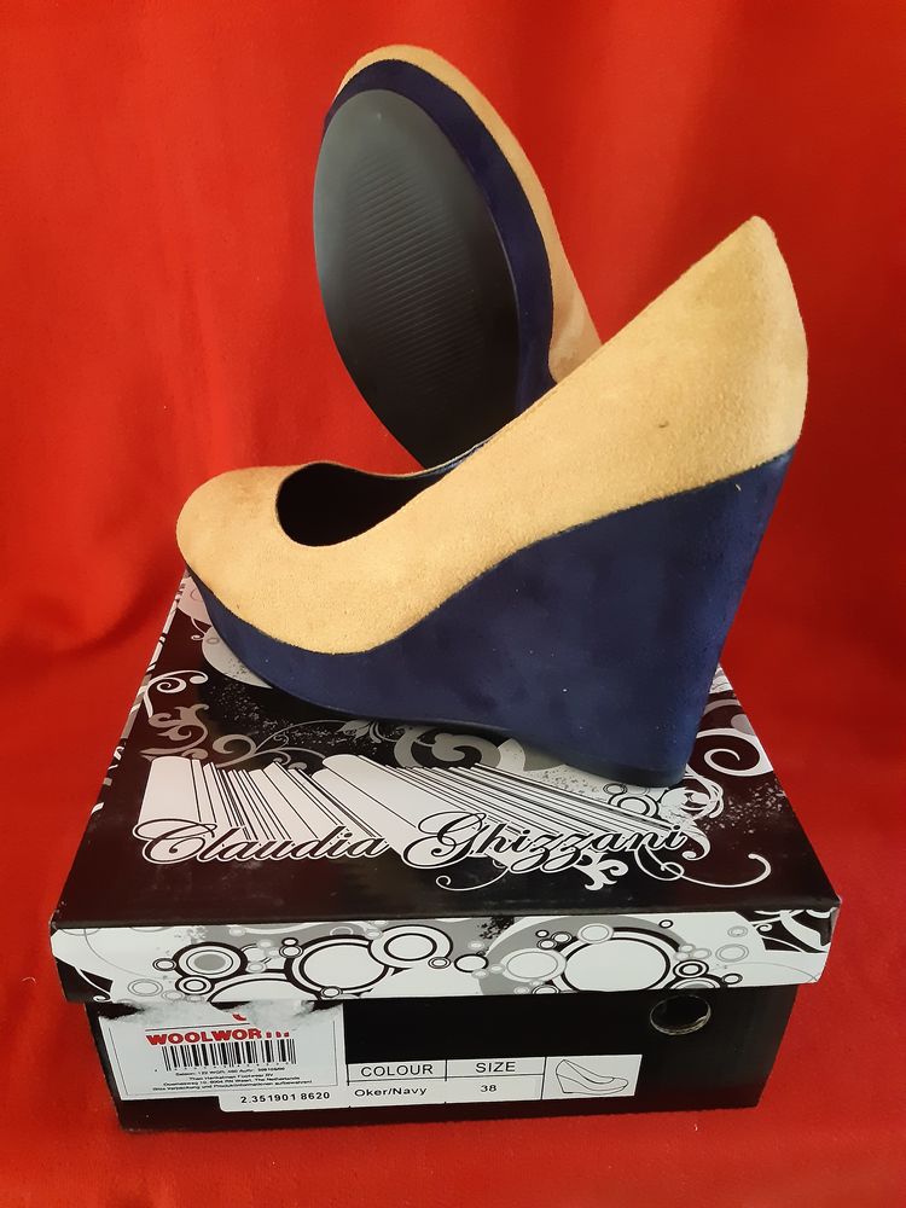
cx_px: 453
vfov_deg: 67.3
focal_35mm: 26
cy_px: 604
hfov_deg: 53.1
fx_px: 907
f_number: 1.7
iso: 640
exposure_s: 1/25
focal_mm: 3.92
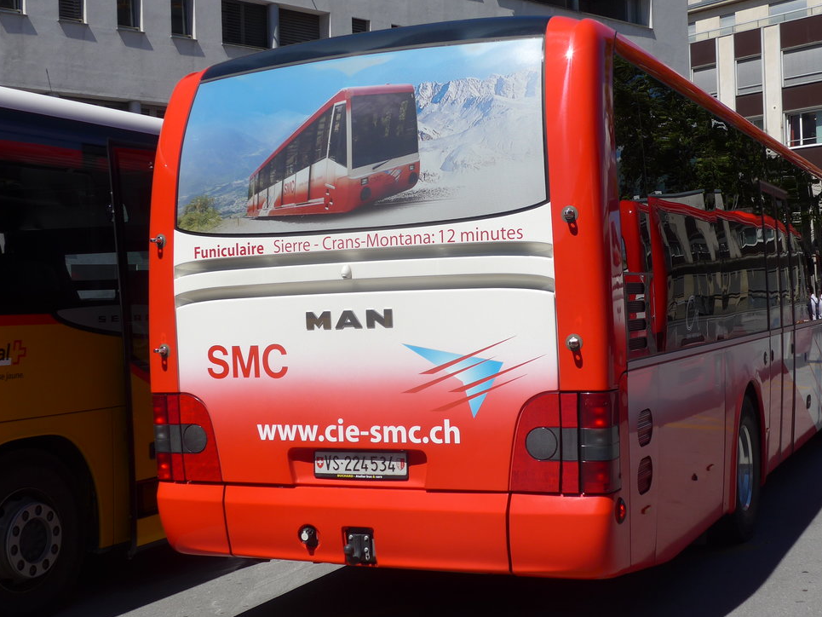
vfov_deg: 28.6
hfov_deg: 37.4
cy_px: 307
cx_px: 460
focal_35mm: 51
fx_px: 1211
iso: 80
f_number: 3.2
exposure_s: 1/2000
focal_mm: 8.4
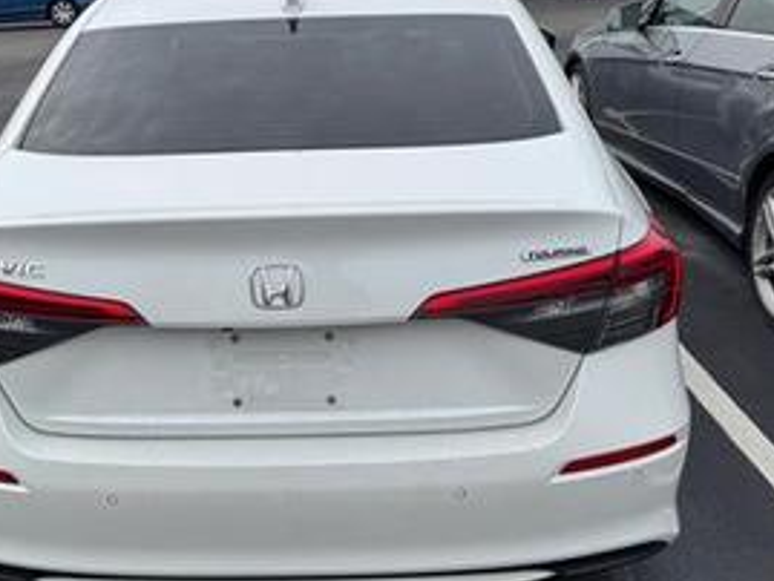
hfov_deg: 41.8
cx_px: 291
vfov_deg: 32.2
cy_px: 270
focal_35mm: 45
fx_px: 1007
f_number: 1.78
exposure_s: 1/4310
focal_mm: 6.76
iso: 80
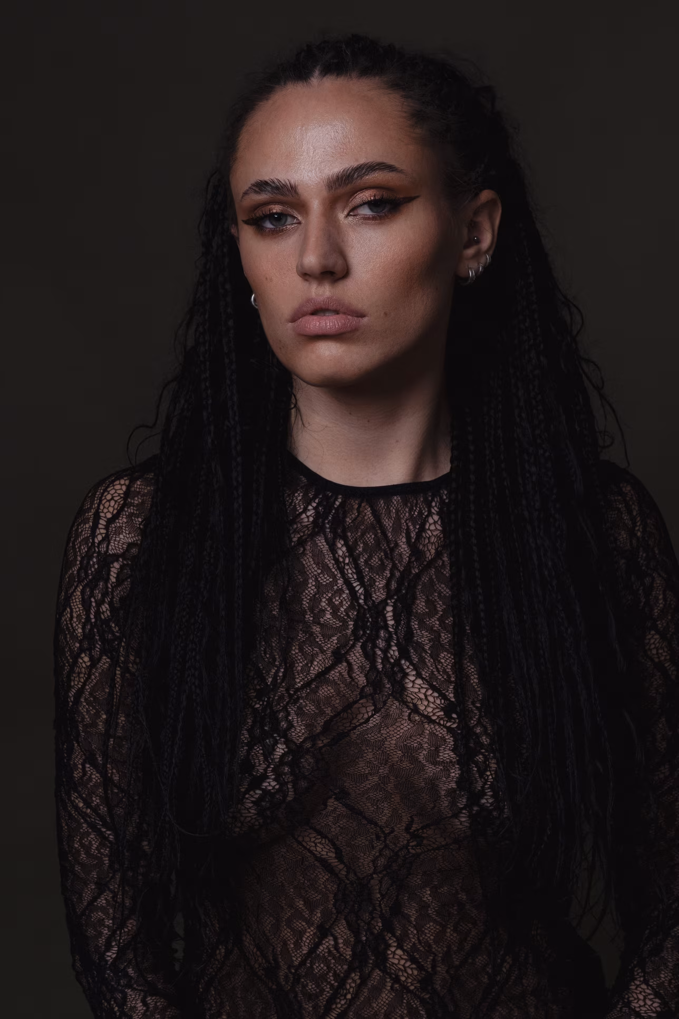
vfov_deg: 24.2
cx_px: 340
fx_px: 2376
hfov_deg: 16.3
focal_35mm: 84
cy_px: 510
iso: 400
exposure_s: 1/125
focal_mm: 56
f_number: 8
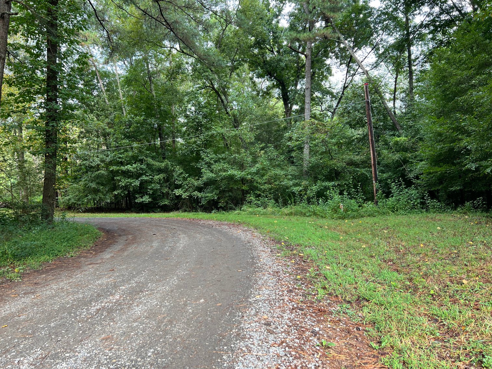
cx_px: 246
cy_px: 184
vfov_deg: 53.1
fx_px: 370
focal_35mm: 26
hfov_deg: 67.3
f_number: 1.5
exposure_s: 1/160
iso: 40
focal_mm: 5.7
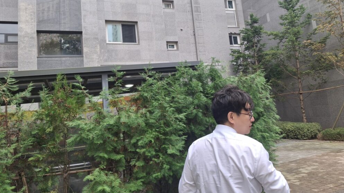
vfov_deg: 41.3
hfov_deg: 67.9
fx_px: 255
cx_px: 172
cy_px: 77
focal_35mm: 28
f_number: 1.8
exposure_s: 1/273
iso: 32
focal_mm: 4.69
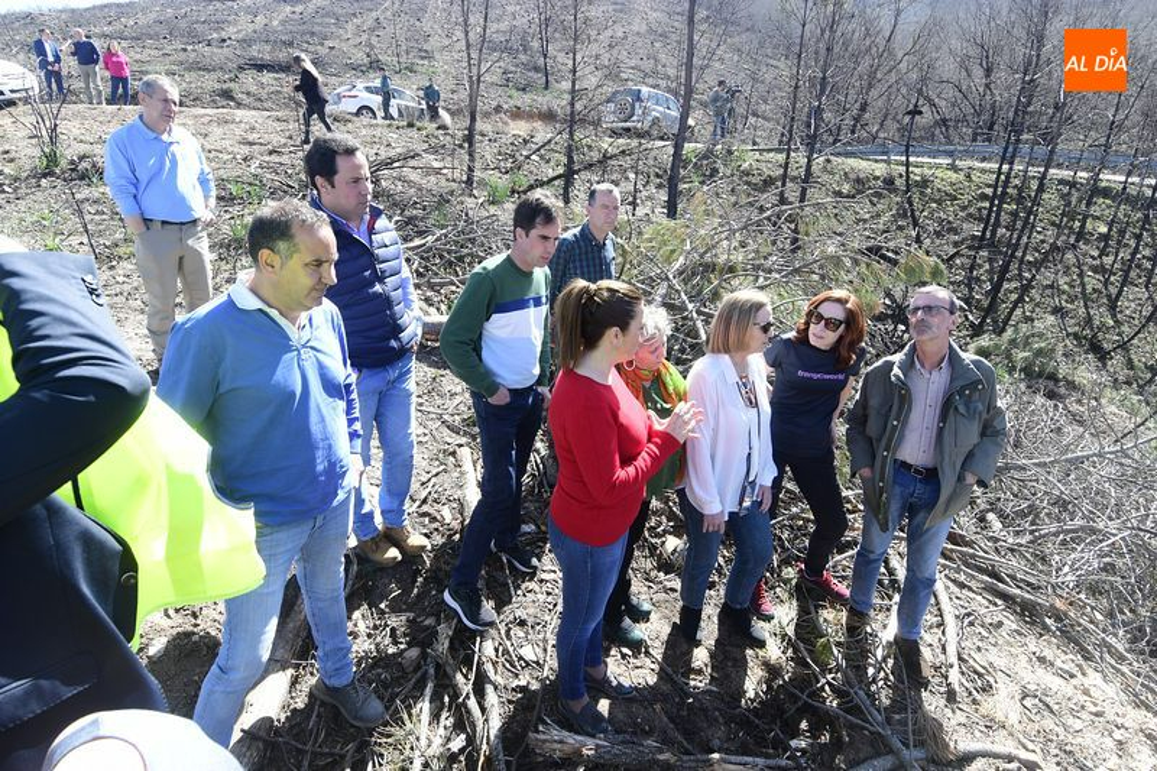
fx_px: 578
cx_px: 578
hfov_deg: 90.0
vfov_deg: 67.4
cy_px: 386
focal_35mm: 18
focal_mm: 12
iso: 160
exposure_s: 1/125
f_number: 6.3
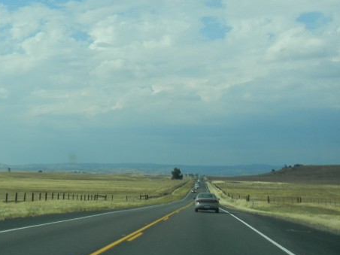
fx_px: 668
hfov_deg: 27.3
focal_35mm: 68
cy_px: 108
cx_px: 17
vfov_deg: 21.6
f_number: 7
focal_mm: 5.4
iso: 160
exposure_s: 1/534
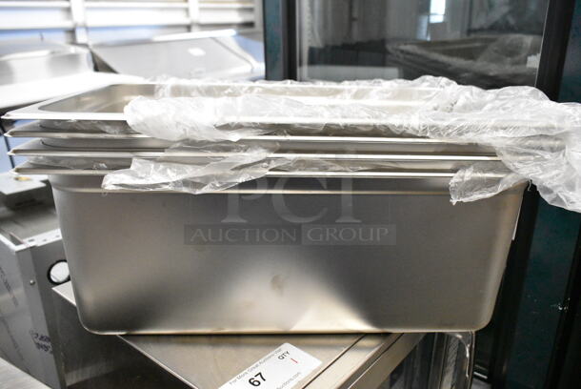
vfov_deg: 43.7
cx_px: 290
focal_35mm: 30
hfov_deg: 61.9
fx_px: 485
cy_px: 194
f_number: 5
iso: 6400
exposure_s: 1/100
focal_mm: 20
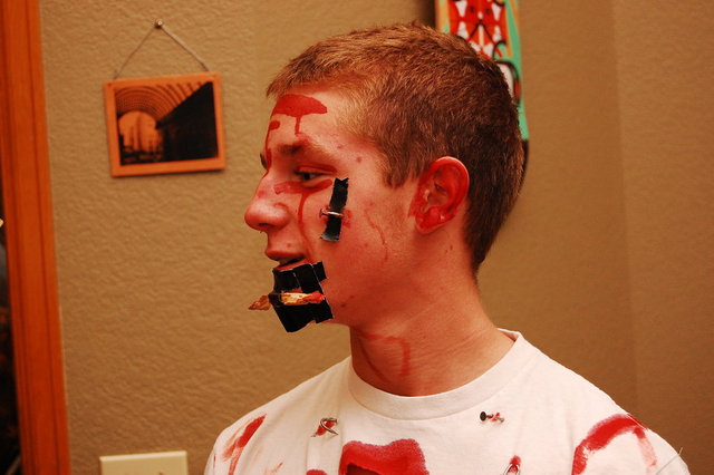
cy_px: 238
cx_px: 357
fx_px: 1635
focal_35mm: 82
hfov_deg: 24.6
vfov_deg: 16.5
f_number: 5.6
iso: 800
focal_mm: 55
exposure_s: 1/60
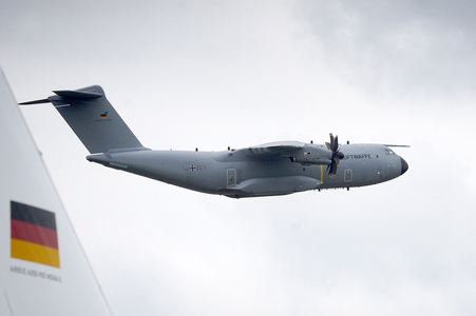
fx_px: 3964
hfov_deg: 6.9
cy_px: 158
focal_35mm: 300
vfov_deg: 4.6
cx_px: 238
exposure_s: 1/5000
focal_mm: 300
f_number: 6.3
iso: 1600
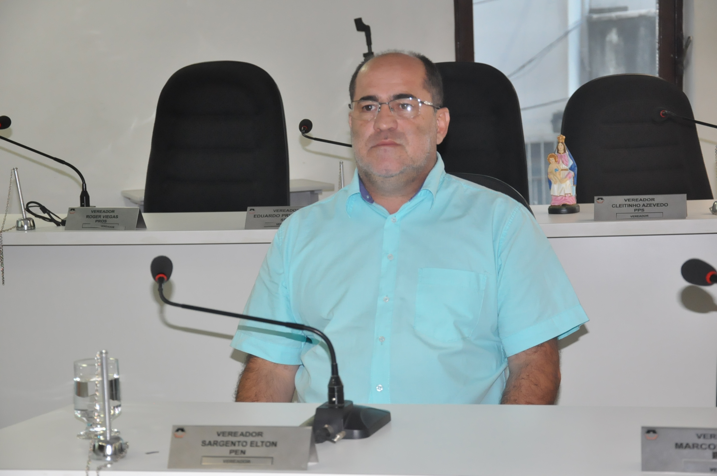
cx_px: 358
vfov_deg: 14.7
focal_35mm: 93
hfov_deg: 21.9
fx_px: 1850
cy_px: 238
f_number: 5.3
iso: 2000
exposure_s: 1/60
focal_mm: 62
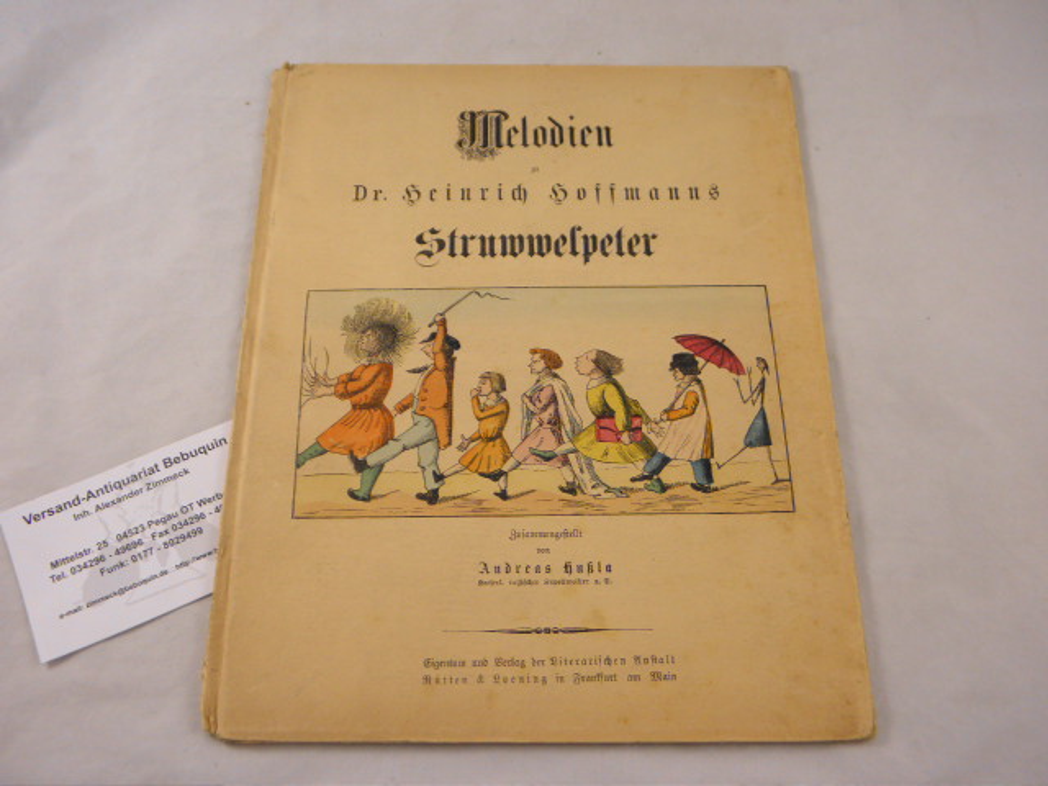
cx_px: 524
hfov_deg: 51.4
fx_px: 1090
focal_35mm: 36
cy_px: 393
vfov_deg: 39.7
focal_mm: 6.4
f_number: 3.7
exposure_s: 1/60
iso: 100
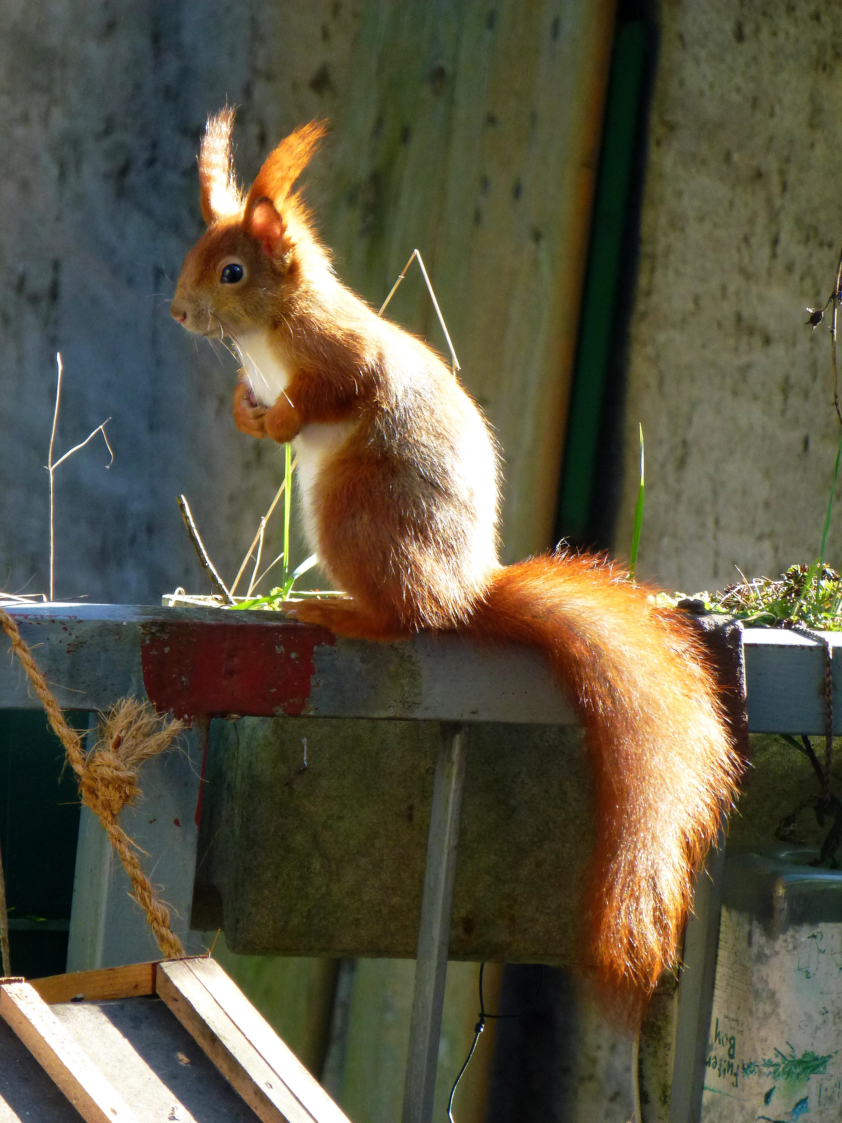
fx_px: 8627
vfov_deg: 7.4
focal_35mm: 266
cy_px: 562
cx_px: 421
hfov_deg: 5.6
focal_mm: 47.7
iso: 250
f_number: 5.6
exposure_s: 1/100
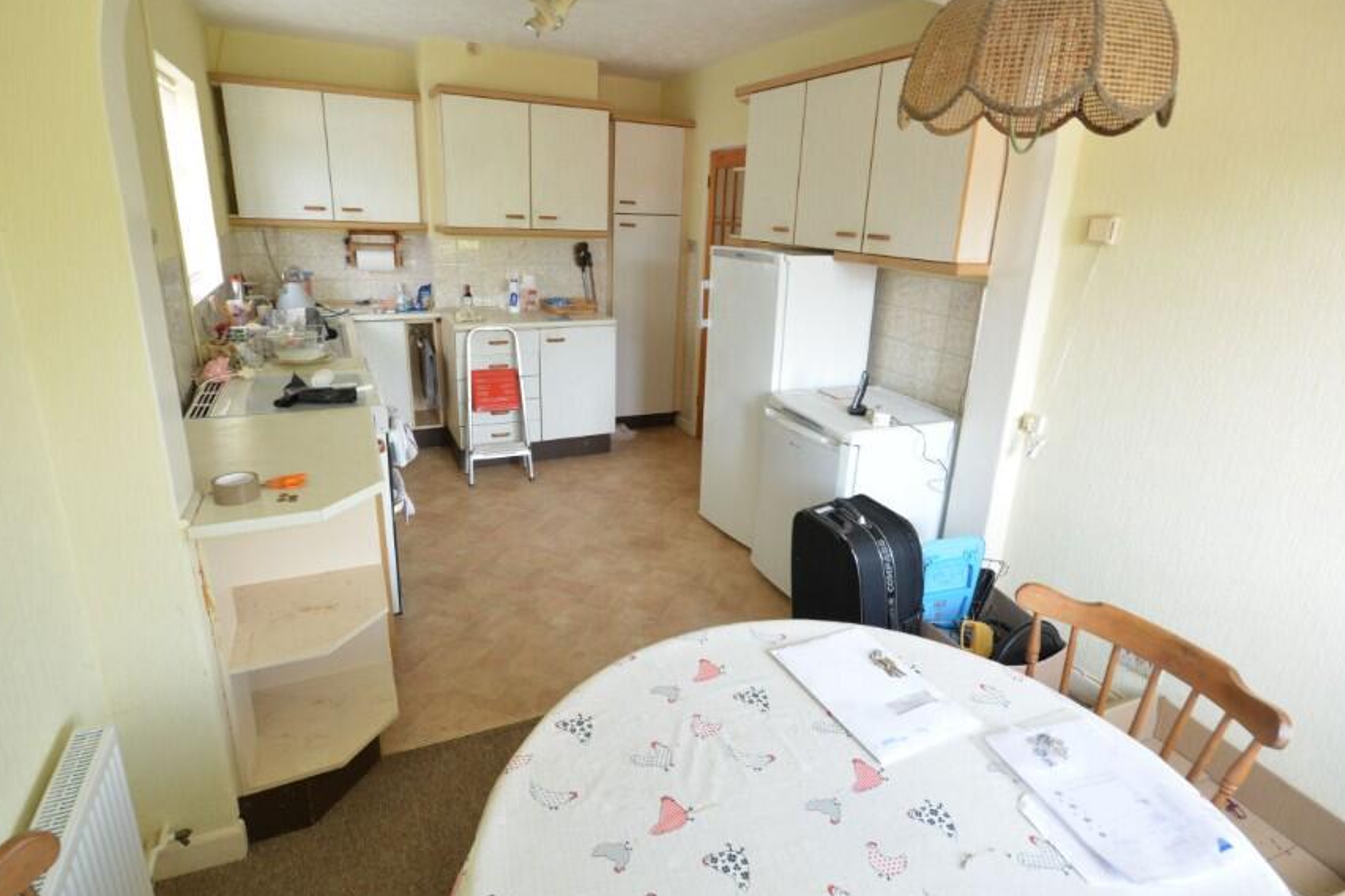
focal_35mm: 18
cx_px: 683
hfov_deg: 90.0
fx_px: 672
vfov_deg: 67.3
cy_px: 429
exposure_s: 1/13
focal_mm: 10
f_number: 8
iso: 400
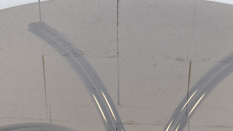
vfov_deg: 10.8
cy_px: 202
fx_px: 667
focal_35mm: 108
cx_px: 143
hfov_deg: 19.8
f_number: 11
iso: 100
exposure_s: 1/125
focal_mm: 22
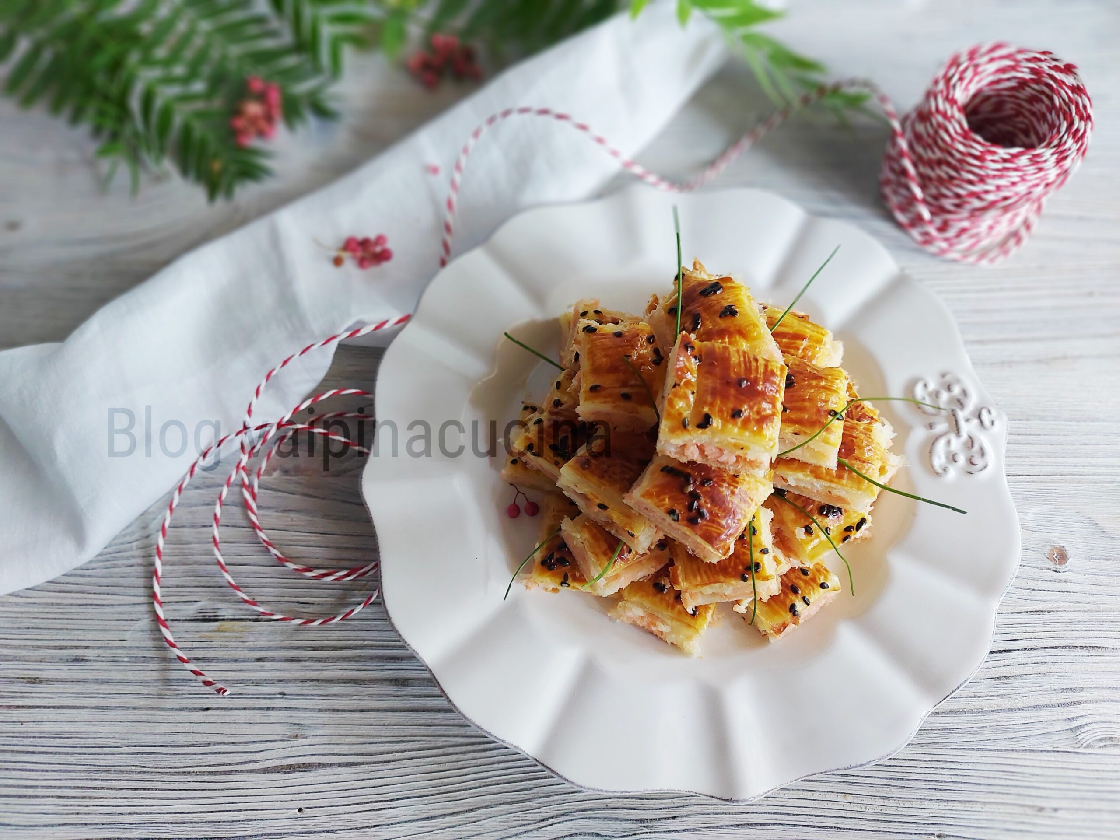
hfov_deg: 71.6
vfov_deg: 56.8
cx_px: 560
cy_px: 420
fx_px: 777
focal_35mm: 24
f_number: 1.8
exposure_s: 1/24
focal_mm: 5.23
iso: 250
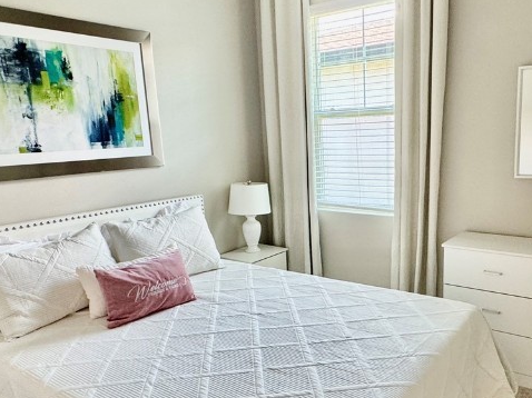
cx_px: 332
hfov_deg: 59.2
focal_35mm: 30
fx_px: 461
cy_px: 227
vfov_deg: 46.6
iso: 160
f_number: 2.2
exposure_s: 1/60
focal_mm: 2.22
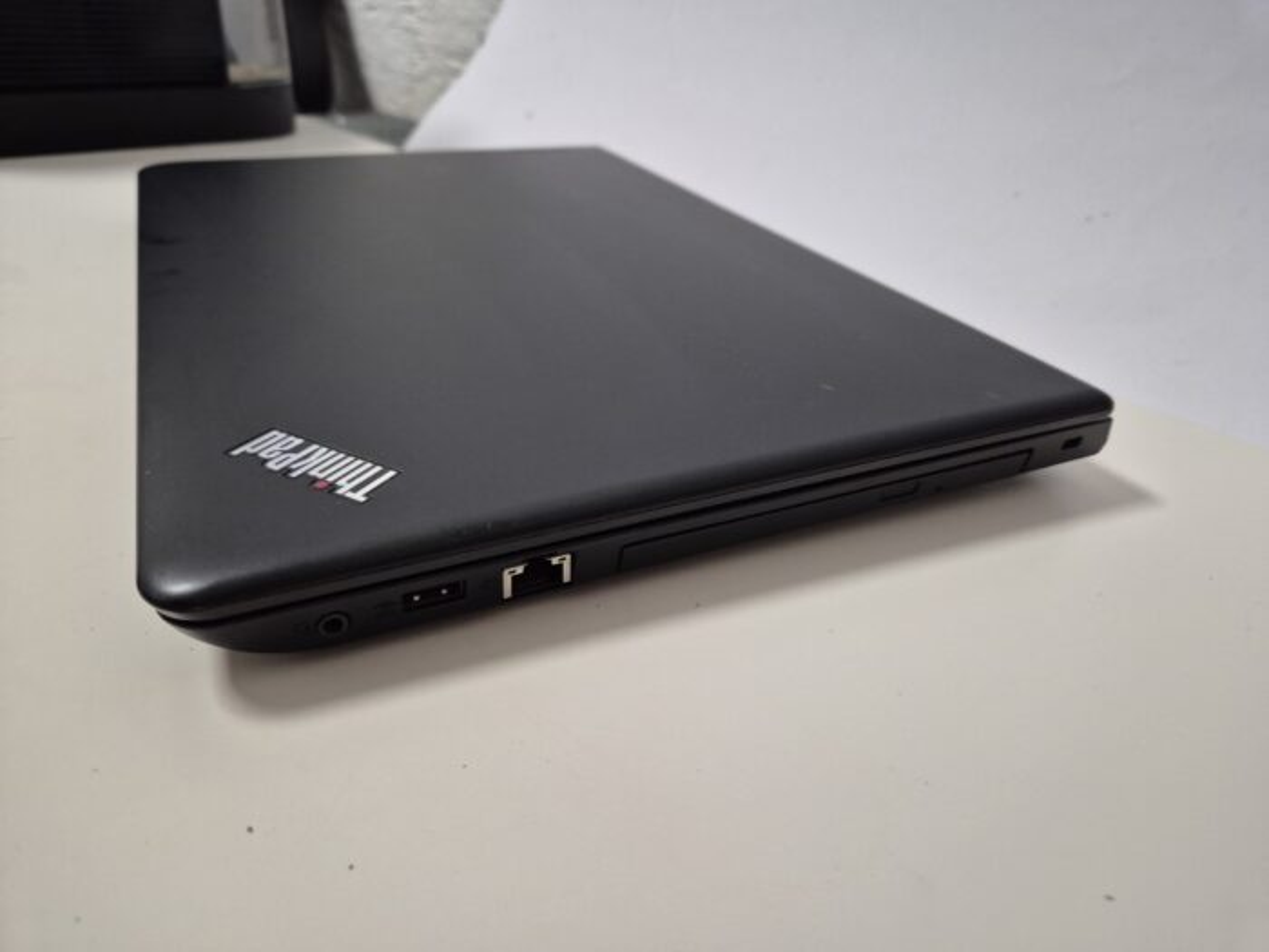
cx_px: 634
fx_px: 843
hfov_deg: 73.9
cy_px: 476
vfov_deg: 58.9
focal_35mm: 23
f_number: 1.8
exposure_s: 1/100
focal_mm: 5.4
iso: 500
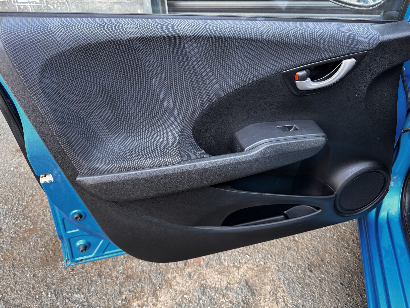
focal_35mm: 24
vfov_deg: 56.8
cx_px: 205
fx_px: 284
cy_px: 154
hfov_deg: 71.6
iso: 200
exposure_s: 1/121
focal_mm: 6.76
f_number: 1.78
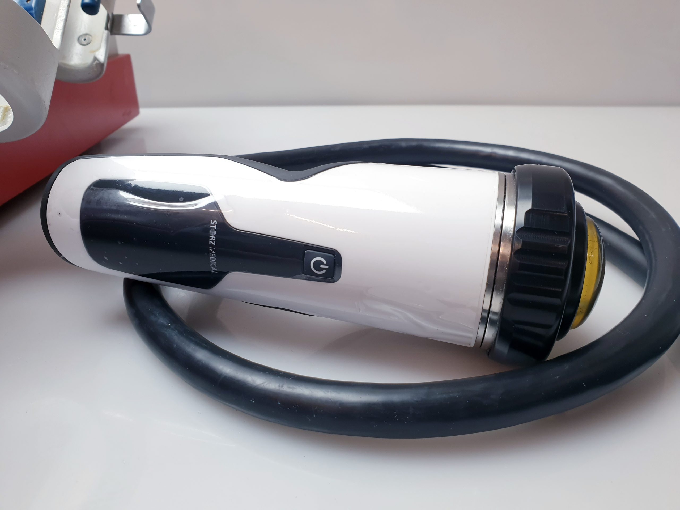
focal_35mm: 26
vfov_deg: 53.1
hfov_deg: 67.3
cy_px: 255
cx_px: 340
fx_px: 511
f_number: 2.4
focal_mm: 4.3
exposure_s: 1/50
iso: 64
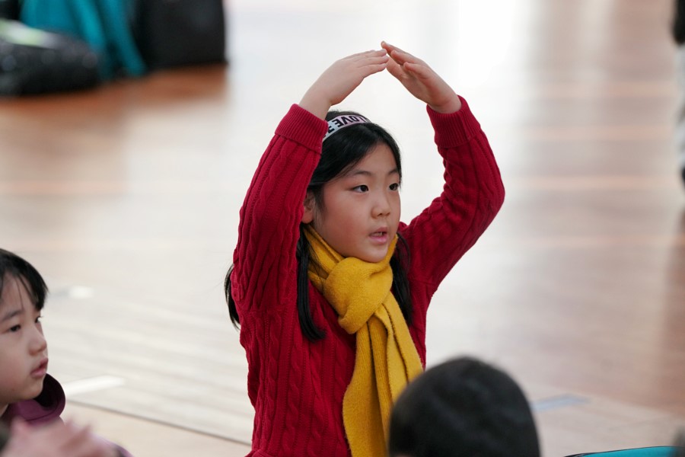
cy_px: 228
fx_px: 3805
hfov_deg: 10.3
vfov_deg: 6.9
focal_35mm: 200
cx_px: 342
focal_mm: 200
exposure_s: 1/250
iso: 2000
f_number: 4
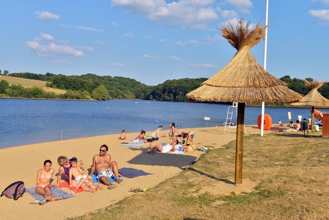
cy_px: 110
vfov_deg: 36.9
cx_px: 164
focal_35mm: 36
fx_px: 329
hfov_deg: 53.1
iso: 200
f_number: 11
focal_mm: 36
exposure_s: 1/400
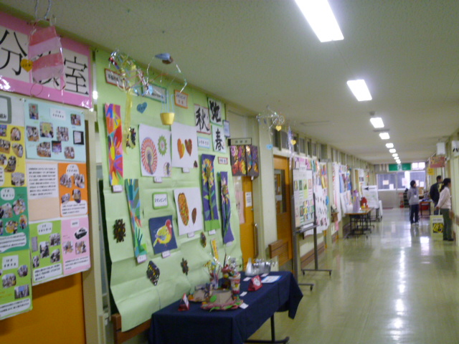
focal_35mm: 41
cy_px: 172
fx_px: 544
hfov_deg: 45.8
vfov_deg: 35.1
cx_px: 230
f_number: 3.6
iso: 400
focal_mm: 7.2
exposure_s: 1/40
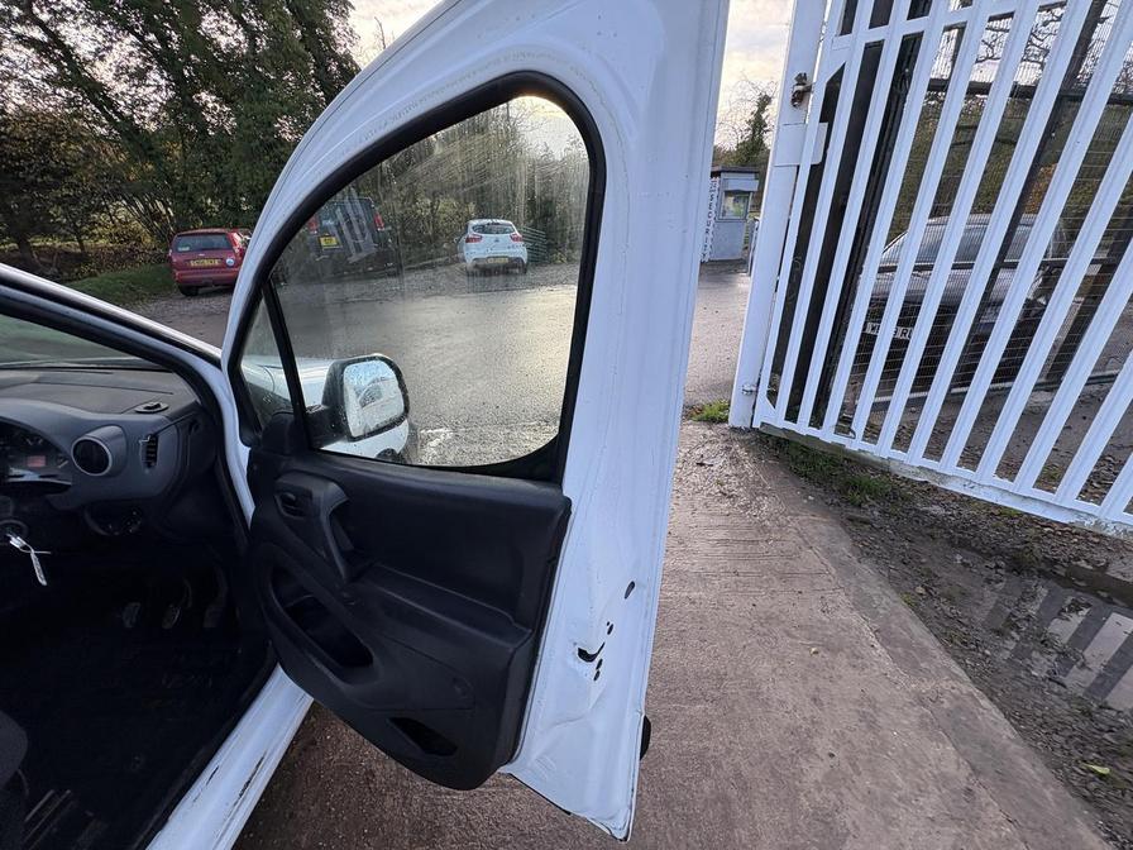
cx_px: 566
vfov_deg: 85.7
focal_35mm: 14
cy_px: 425
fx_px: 458
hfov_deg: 102.1
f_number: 2.2
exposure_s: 1/178
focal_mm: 2.22
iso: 40
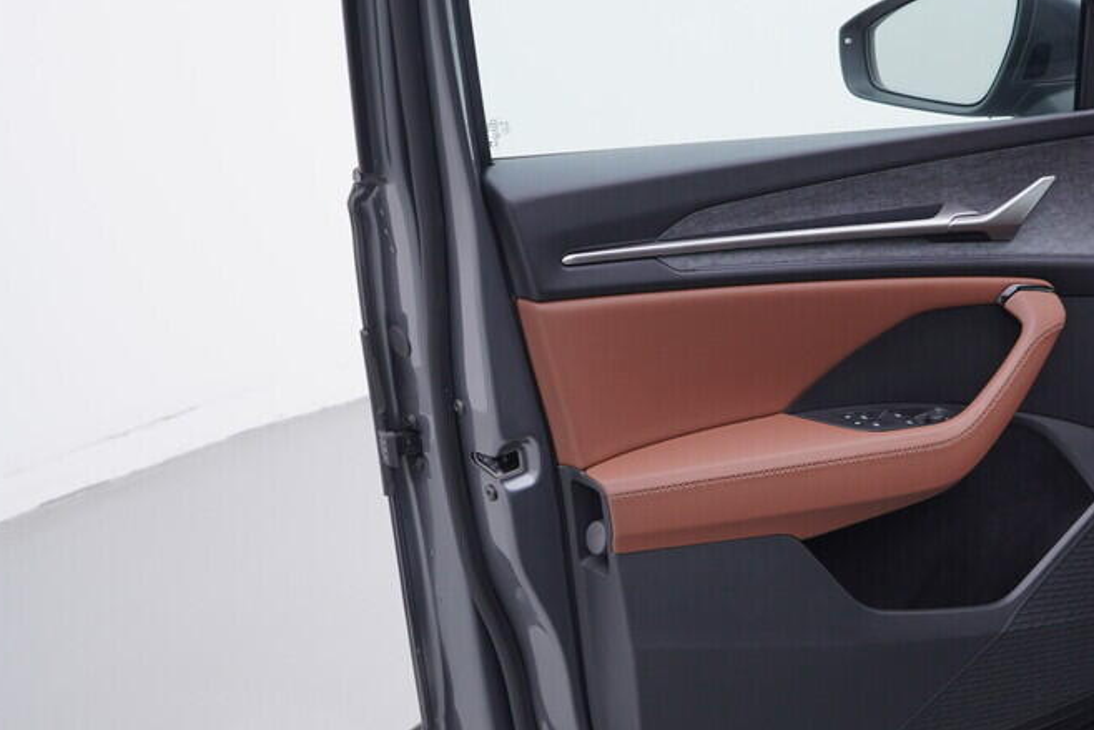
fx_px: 1702
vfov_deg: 24.2
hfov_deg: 35.1
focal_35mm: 56
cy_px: 368
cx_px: 775
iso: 125
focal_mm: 24
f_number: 3.5
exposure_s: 1/60
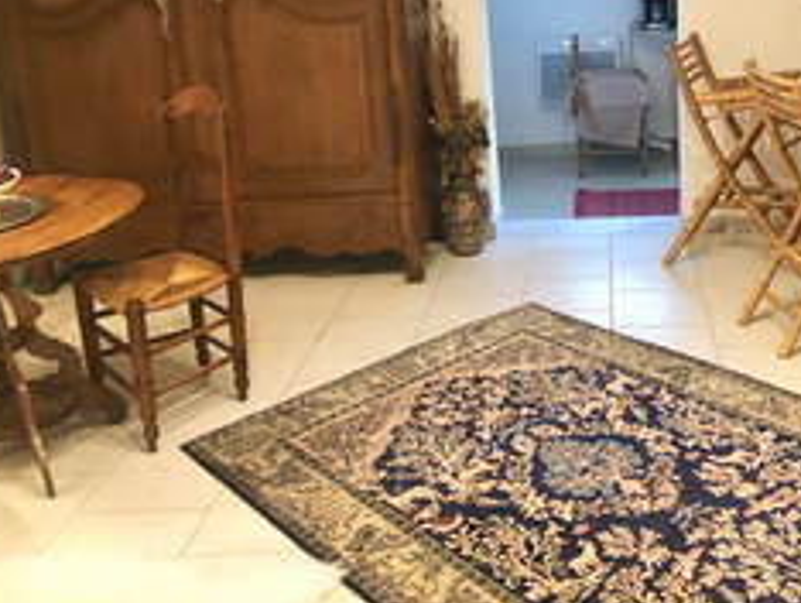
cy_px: 147
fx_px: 996
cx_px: 565
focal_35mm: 43
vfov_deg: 33.0
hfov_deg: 42.9
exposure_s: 1/17
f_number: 1.8
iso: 100
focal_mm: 3.99
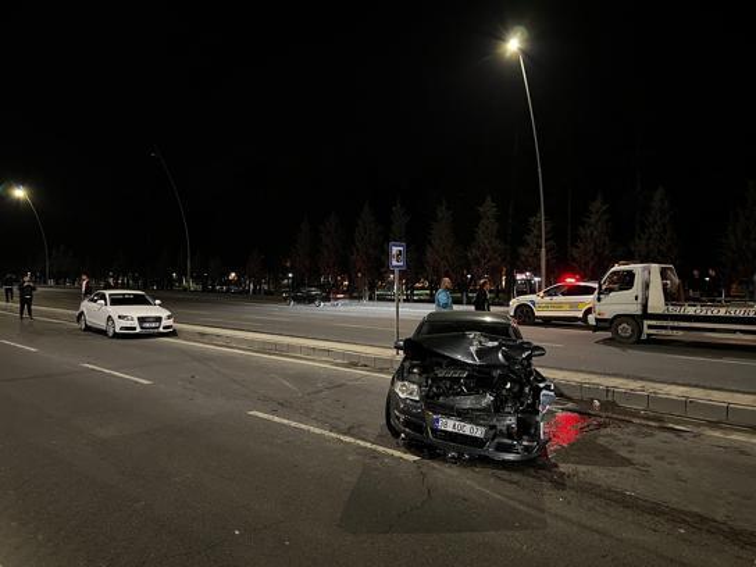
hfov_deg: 67.3
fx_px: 568
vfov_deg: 53.1
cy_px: 284
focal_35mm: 26
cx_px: 378
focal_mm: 5.7
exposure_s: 1/27
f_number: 1.5
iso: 800
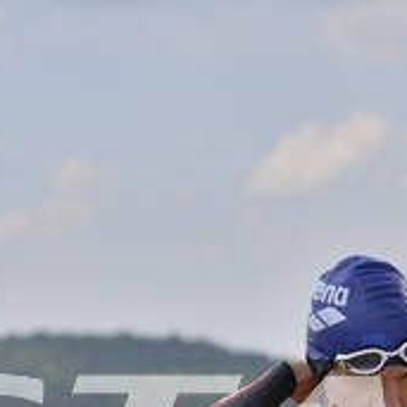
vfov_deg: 6.1
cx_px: 481
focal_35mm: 286
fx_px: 3804
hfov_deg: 6.1
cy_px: 506
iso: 200
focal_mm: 90
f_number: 4
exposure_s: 1/3200
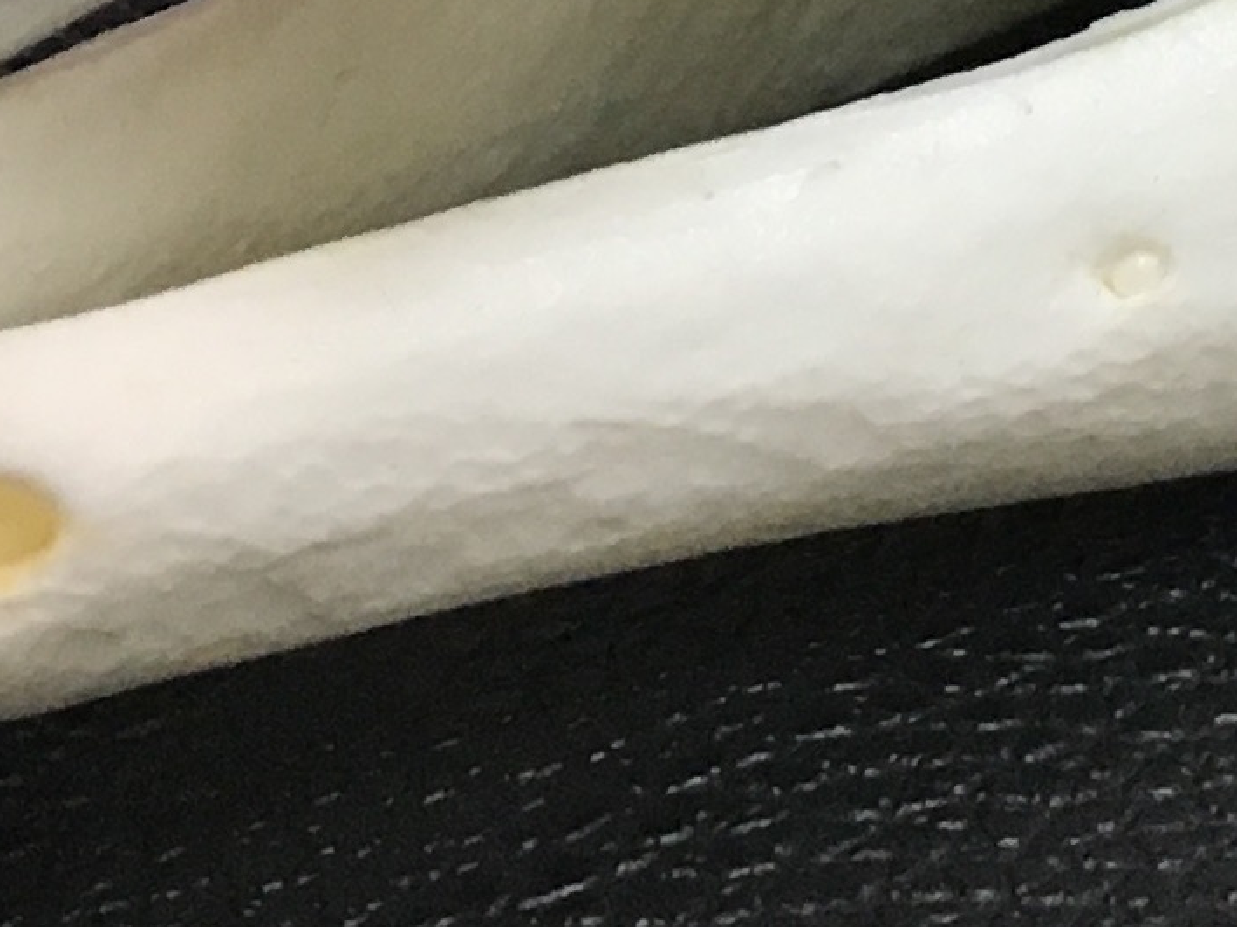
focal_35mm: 165
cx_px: 1609
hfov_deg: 11.7
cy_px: -1255
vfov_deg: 8.3
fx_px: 5893
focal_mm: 4.15
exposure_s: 1/30
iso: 40
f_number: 2.2
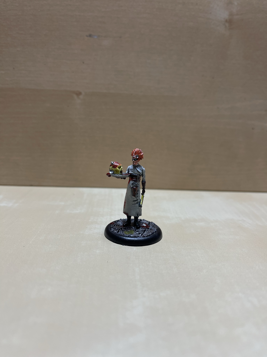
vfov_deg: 67.3
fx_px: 267
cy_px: 178
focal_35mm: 26
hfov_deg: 53.1
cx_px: 134
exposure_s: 1/100
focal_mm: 5.1
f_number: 1.6
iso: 64
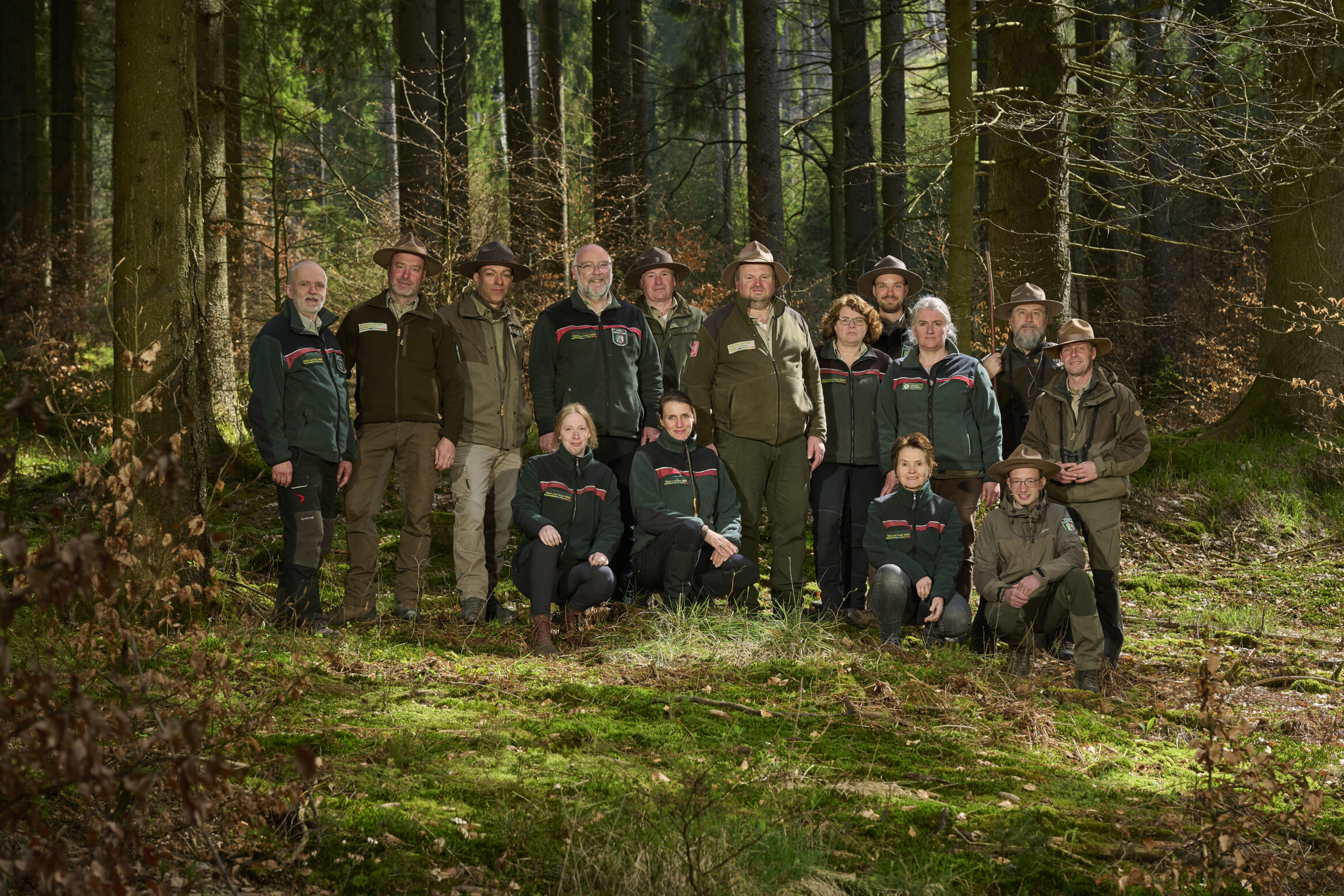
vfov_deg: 17.1
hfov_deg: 25.4
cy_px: 470
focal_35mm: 80
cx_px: 719
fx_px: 2987
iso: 640
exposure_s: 1/200
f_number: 5.6
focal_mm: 73
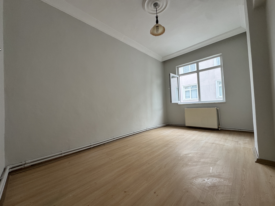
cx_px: 138
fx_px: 111
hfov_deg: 102.1
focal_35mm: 14
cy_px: 103
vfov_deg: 85.7
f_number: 2.2
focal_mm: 2.22
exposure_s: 1/100
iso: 160
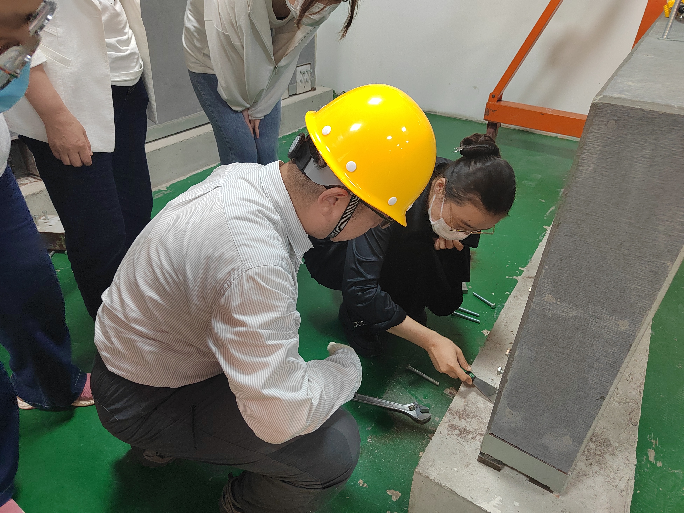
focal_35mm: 23
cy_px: 256
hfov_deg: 73.9
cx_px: 342
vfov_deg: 58.9
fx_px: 454
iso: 1419
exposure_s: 1/50
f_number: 1.9
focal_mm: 5.52
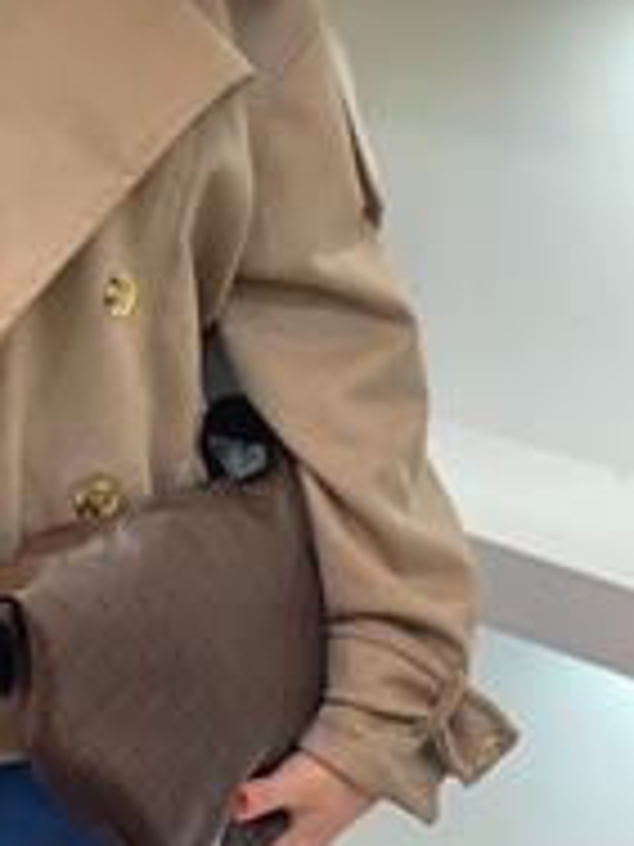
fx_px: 2784
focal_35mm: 114
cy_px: 56
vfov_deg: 17.0
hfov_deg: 12.8
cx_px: -27
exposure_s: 1/100
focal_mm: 6
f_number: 2
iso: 100
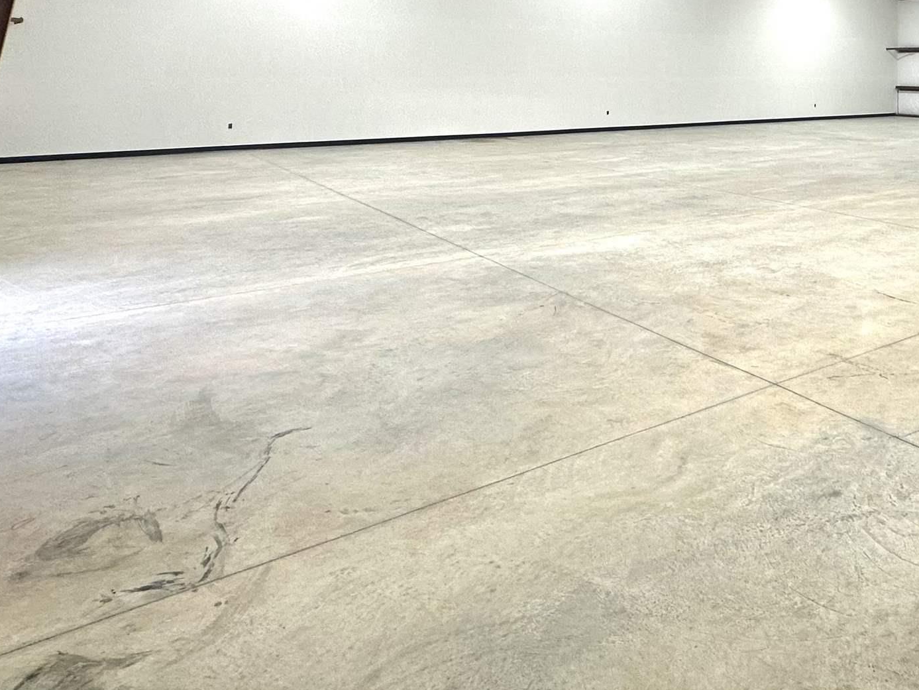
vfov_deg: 40.2
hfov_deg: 52.5
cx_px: 798
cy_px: 9
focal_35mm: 31
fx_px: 823
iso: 125
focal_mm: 2.22
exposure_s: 1/120
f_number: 2.2
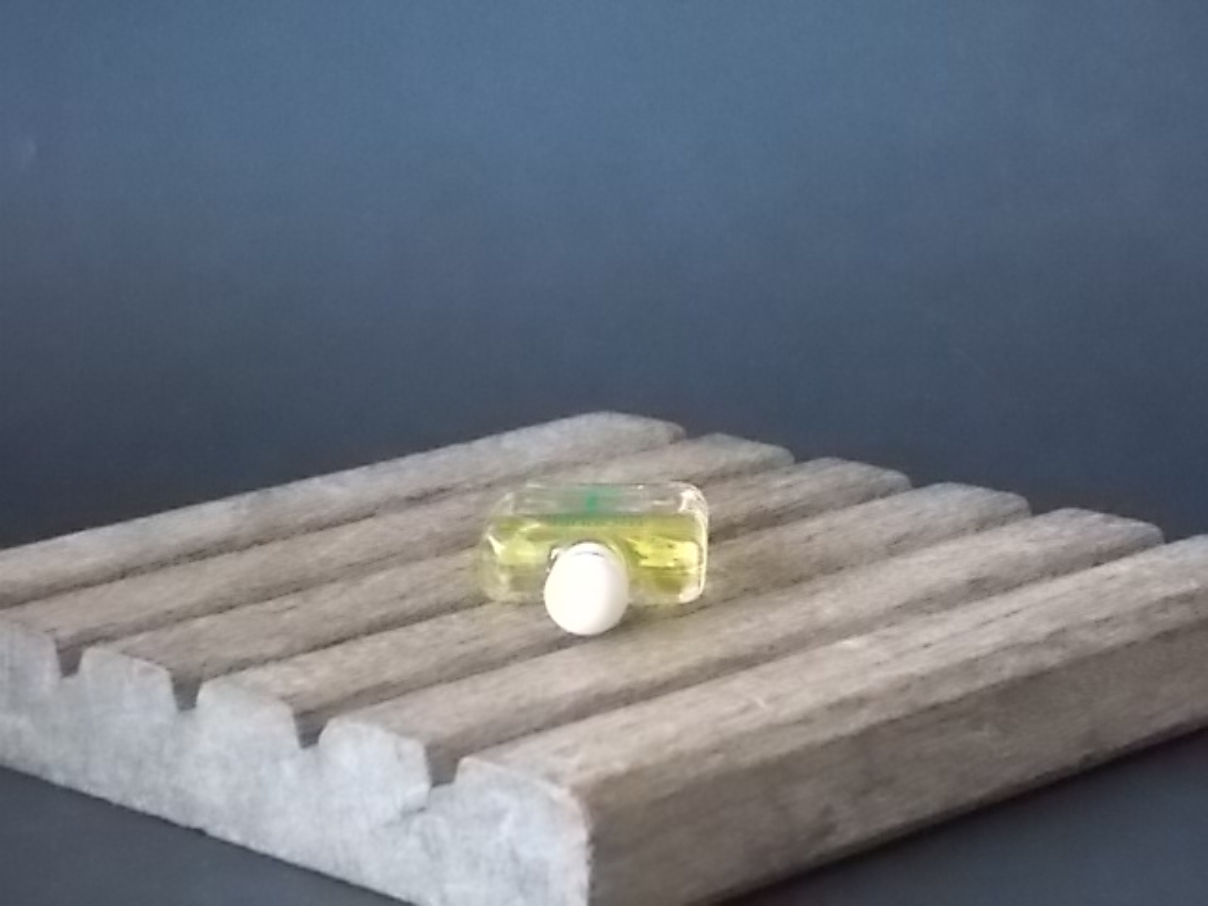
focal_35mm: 113
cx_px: 604
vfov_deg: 13.1
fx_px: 3943
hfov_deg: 17.4
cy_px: 453
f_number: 6
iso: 800
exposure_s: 1/30
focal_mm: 20.1
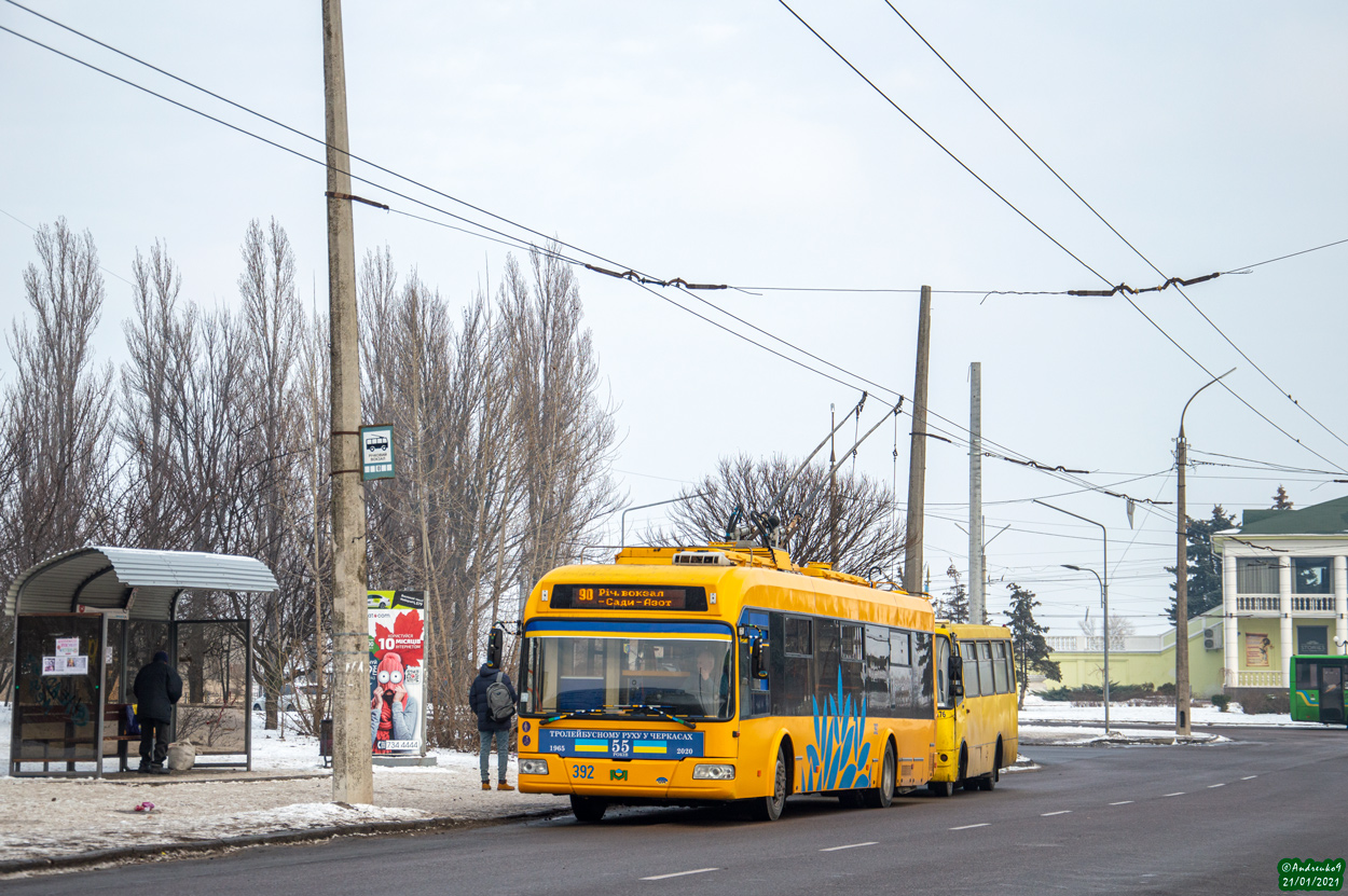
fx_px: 3479
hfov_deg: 21.9
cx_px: 674
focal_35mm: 93
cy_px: 448
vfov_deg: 14.7
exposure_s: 1/640
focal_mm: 62
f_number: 7.1
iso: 200
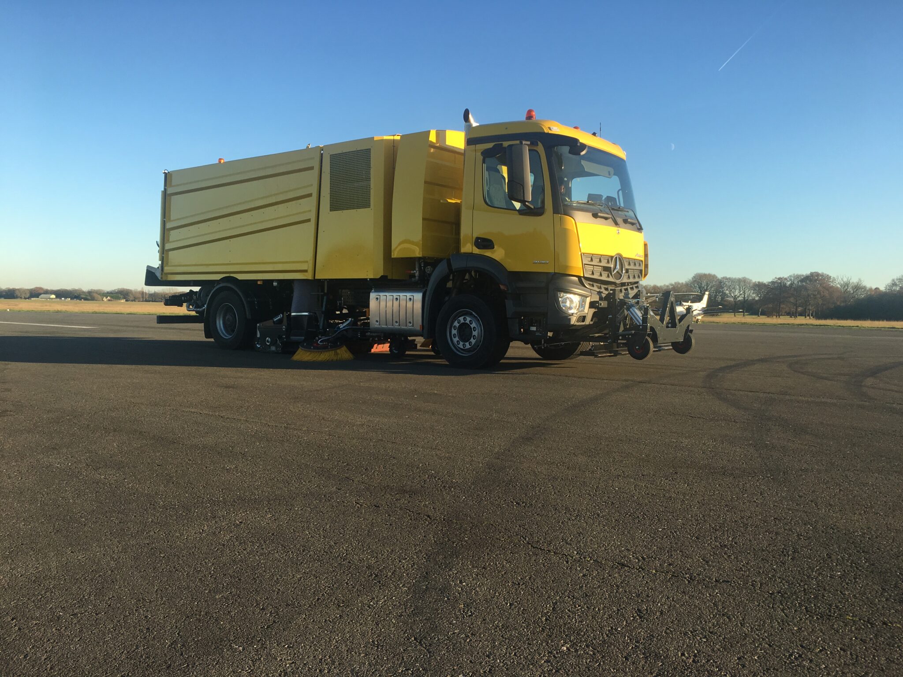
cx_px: 452
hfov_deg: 61.7
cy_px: 338
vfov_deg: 48.2
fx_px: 756
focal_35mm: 29
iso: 25
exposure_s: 1/732
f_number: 2.2
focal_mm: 4.15
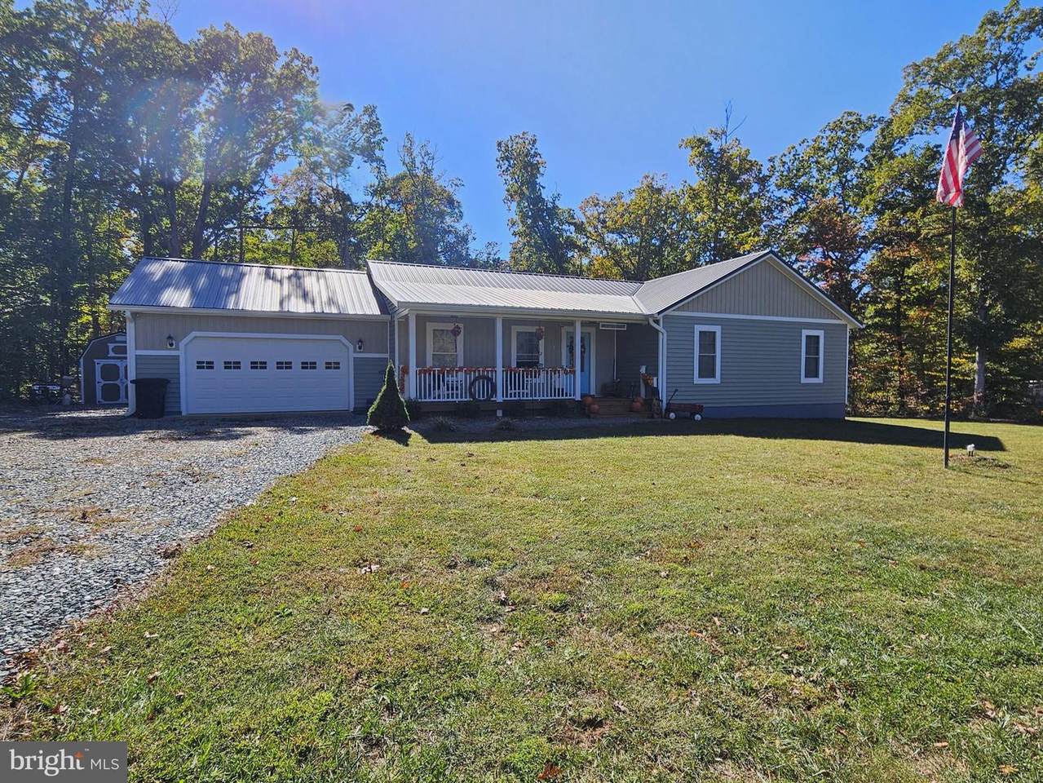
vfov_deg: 89.9
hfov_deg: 106.2
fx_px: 392
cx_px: 522
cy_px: 392
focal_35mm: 13
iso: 50
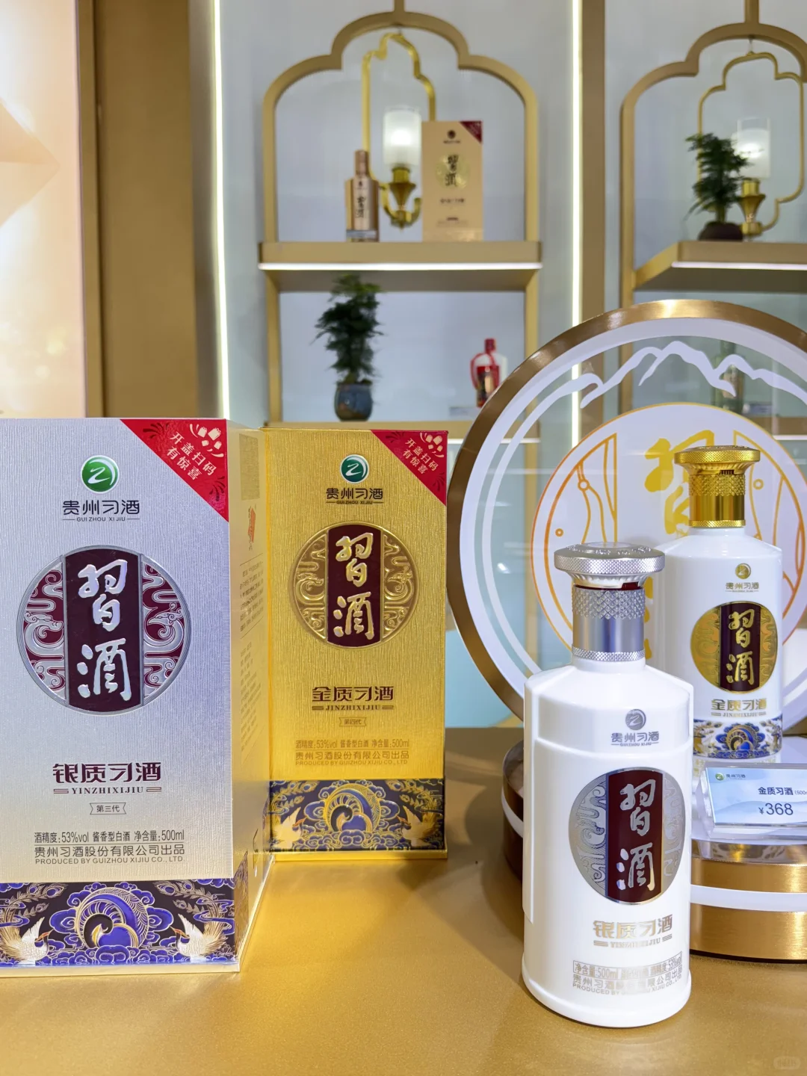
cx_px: 404
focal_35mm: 24
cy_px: 538
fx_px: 746
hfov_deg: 56.8
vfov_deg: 71.6
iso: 80
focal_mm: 6.76
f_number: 1.78
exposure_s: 1/144
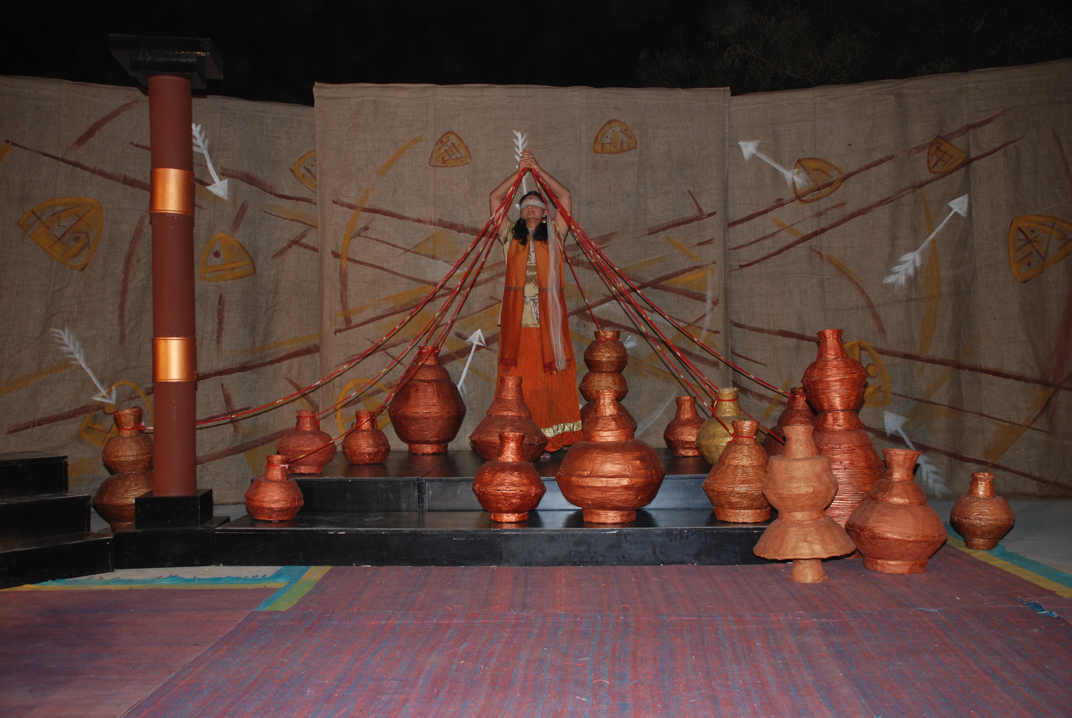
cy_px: 359
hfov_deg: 53.1
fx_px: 1073
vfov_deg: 37.0
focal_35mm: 36
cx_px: 536
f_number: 4
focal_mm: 24
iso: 200
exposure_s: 1/60
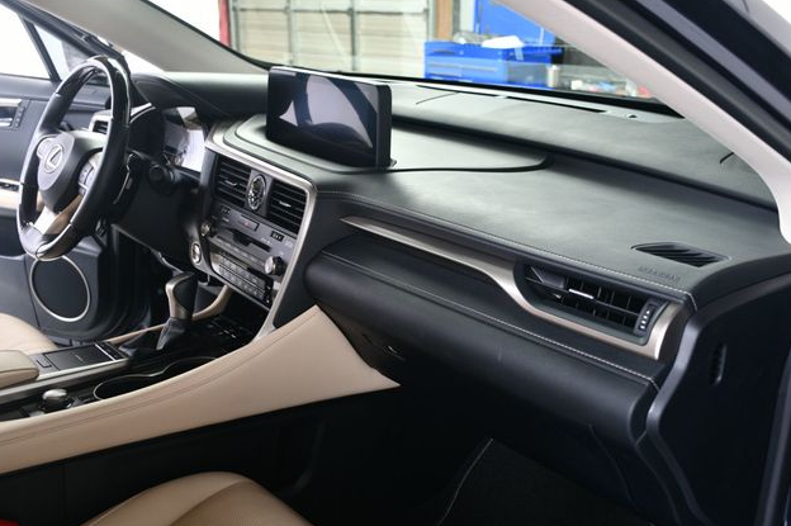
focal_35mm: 40
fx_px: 878
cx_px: 393
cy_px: 261
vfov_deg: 33.3
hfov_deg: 48.5
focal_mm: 26
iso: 100
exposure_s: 1/160
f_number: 4
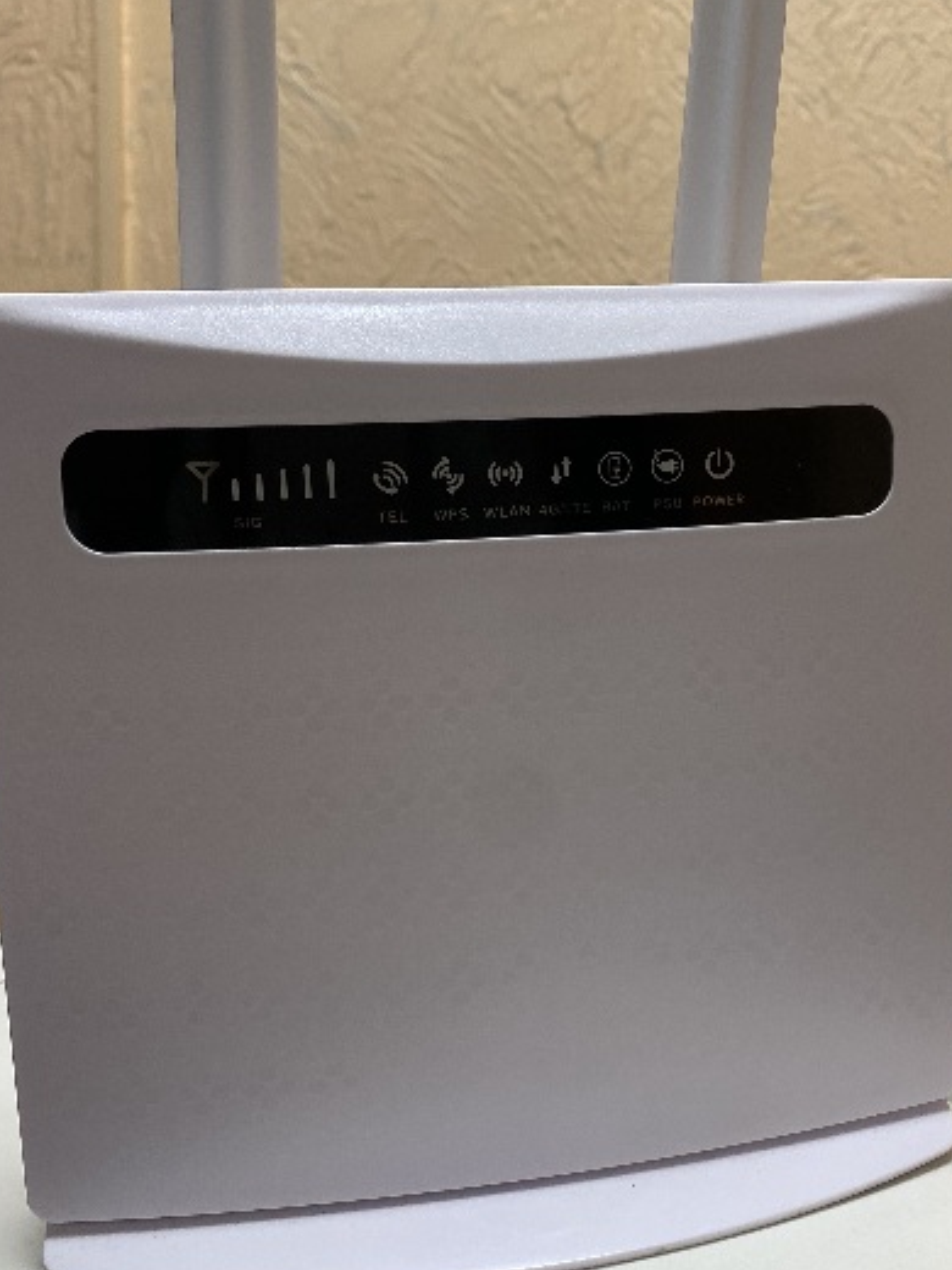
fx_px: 1320
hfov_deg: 39.4
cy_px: 574
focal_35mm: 36
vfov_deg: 51.3
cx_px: 591
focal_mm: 4.25
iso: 100
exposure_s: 1/121
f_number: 1.8
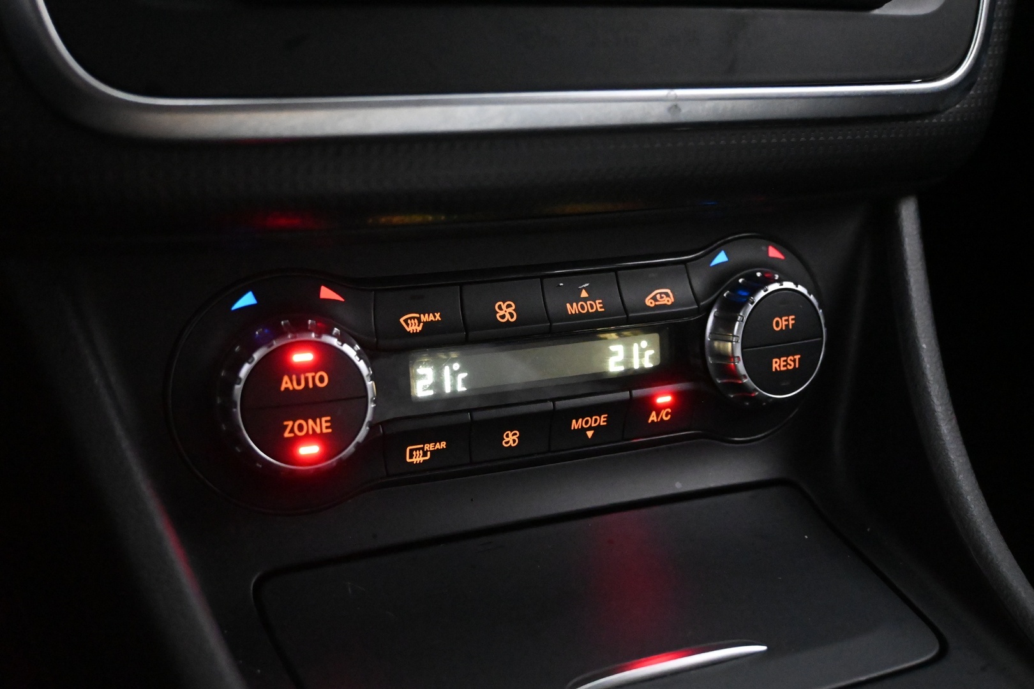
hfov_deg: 47.2
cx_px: 517
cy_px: 344
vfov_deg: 32.4
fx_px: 1185
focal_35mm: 41
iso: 10000
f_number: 4.5
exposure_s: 1/40
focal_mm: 27.5
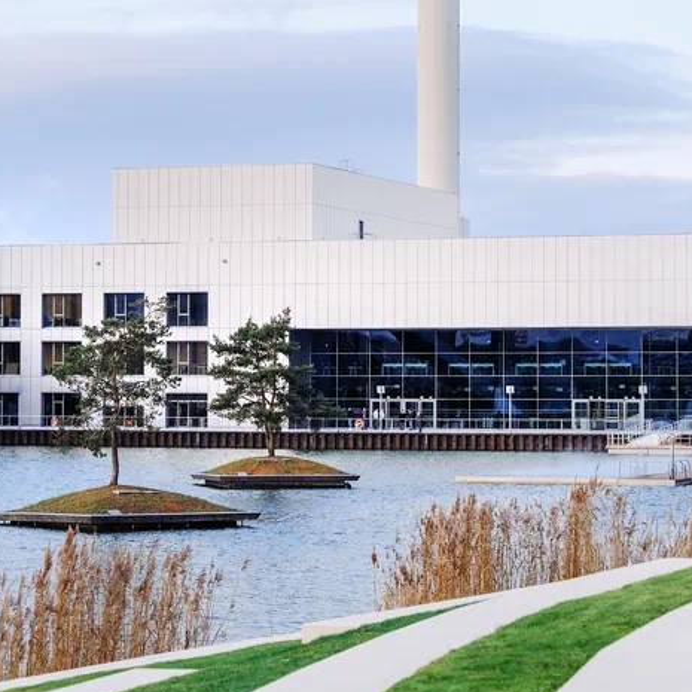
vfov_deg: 15.0
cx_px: 348
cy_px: 243
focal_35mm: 116
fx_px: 2624
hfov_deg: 15.0
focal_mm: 41.4
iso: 400
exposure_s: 1/600
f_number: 2.8
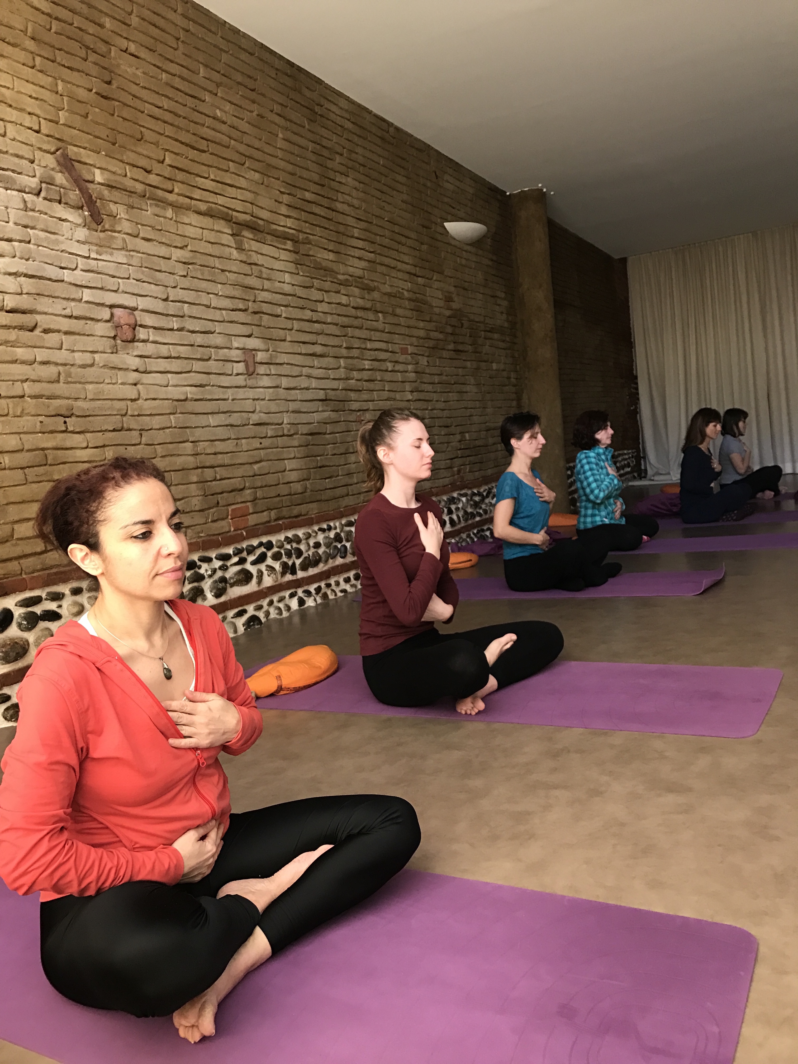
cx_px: 399
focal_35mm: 28
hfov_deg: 49.7
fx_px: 861
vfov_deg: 63.4
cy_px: 532
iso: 40
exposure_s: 1/17
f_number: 1.8
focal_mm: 3.99
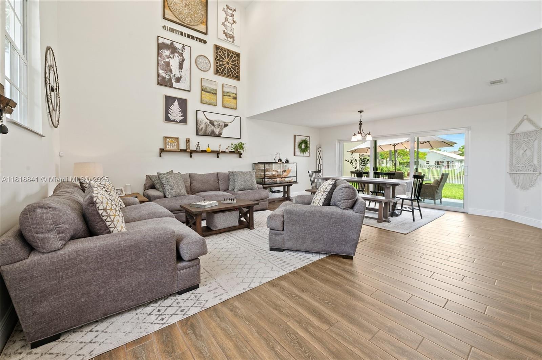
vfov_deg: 81.1
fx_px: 211
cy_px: 180
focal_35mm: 14
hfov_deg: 104.3
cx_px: 271
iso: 200
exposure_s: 1/5
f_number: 8
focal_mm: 14
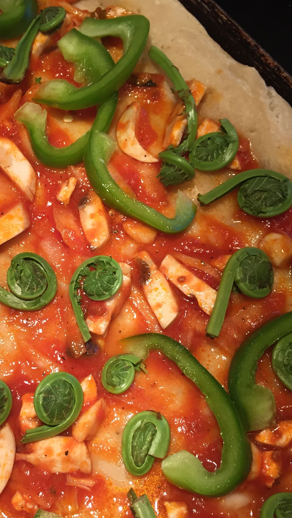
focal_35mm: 42
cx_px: 65
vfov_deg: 48.0
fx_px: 578
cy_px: 318
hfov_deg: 27.9
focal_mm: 4.15
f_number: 2.2
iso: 32
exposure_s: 1/30
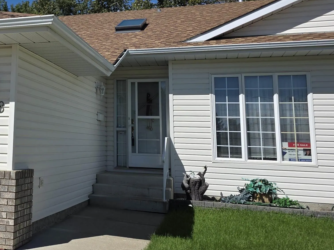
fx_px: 453
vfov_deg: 30.5
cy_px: 70
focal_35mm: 47
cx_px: 42
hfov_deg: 38.1
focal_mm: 6.3
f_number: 1.7
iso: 64
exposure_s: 1/7944
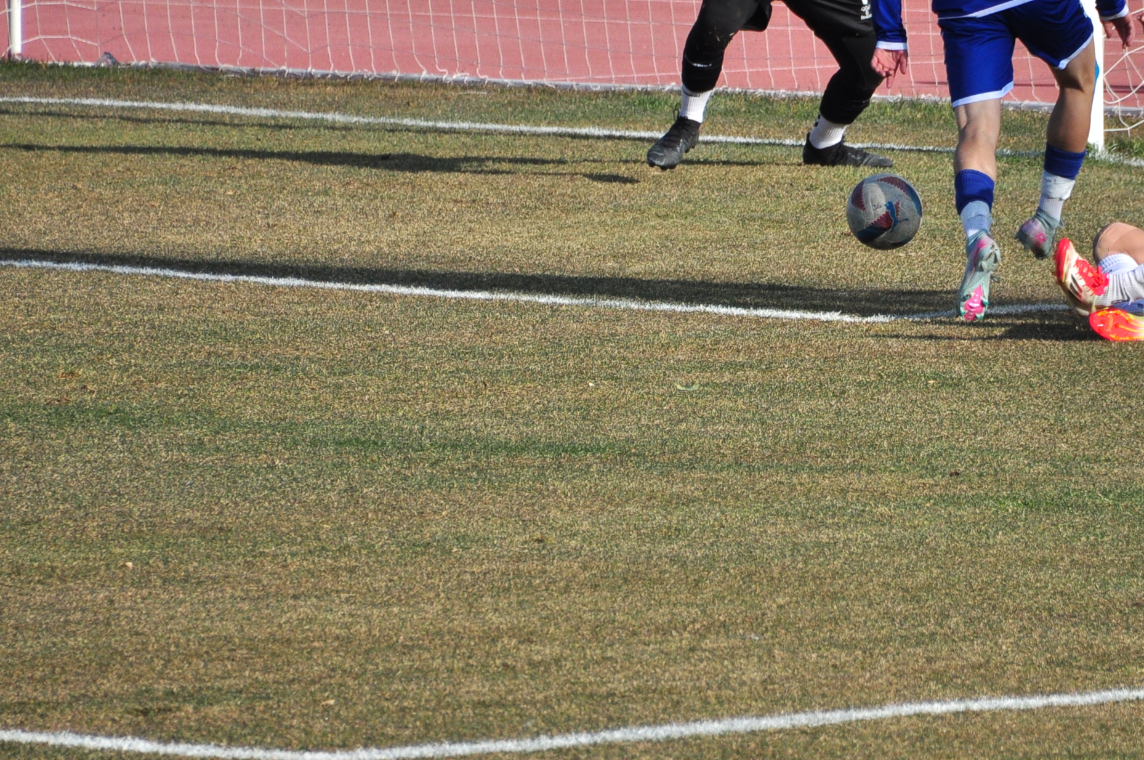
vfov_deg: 1.8
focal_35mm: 779
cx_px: 872
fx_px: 24724
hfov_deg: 2.7
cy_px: 162
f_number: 6.3
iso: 400
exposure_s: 1/2500
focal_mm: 300
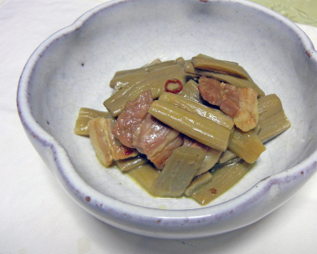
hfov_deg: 48.8
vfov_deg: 40.1
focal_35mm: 37
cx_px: 188
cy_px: 117
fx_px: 347
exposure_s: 1/30
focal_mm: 5.4
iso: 260
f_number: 3.5
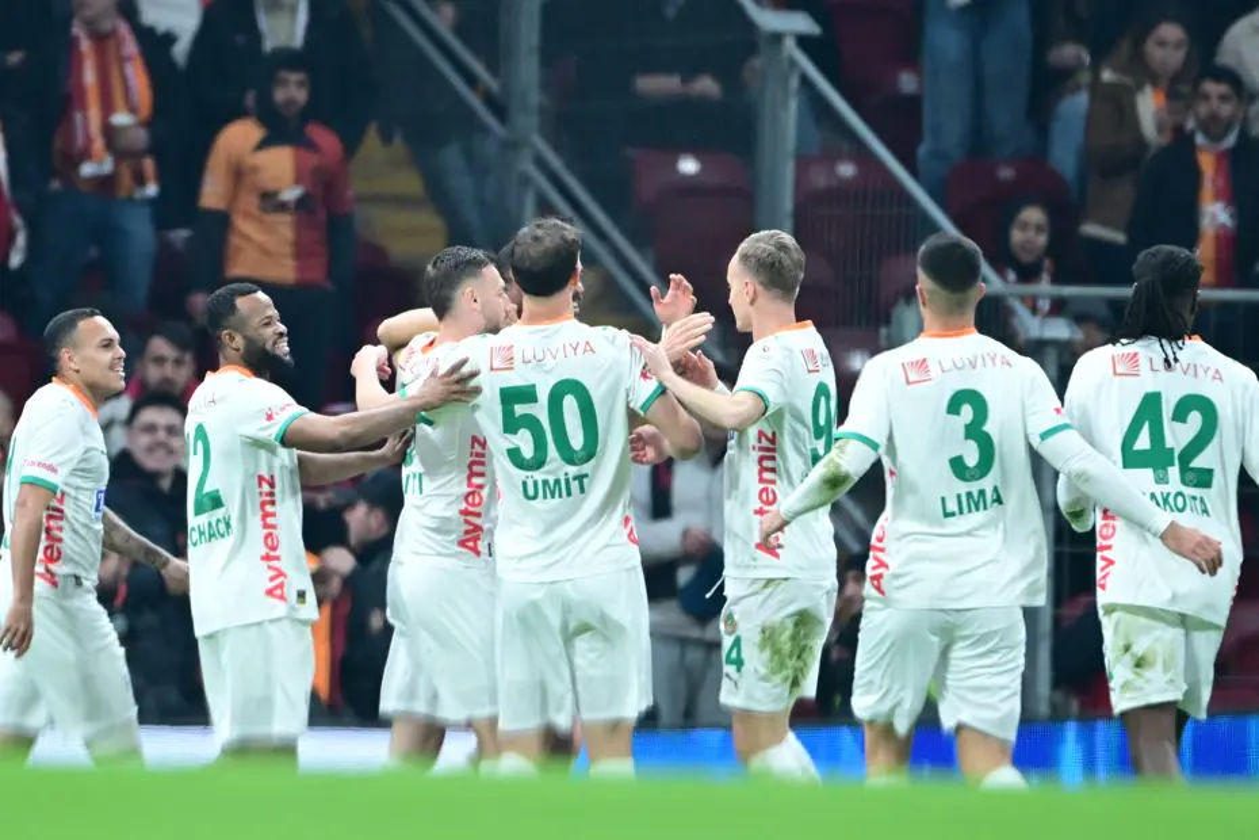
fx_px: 29374
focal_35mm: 840
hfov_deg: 2.5
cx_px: 630
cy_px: 420
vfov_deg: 1.6
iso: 4000
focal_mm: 560
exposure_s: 1/1000
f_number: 4
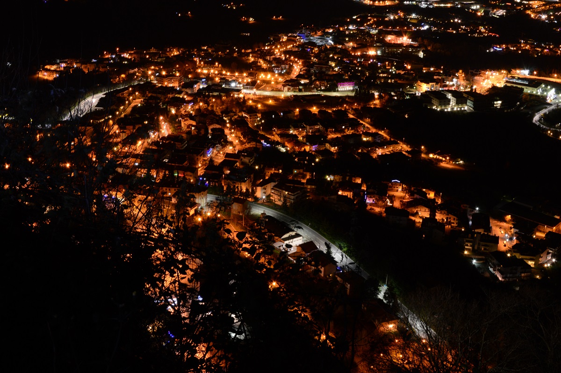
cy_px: 186
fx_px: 747
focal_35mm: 48
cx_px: 280
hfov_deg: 41.2
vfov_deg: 28.0
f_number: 13
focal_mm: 32
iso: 400
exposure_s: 20
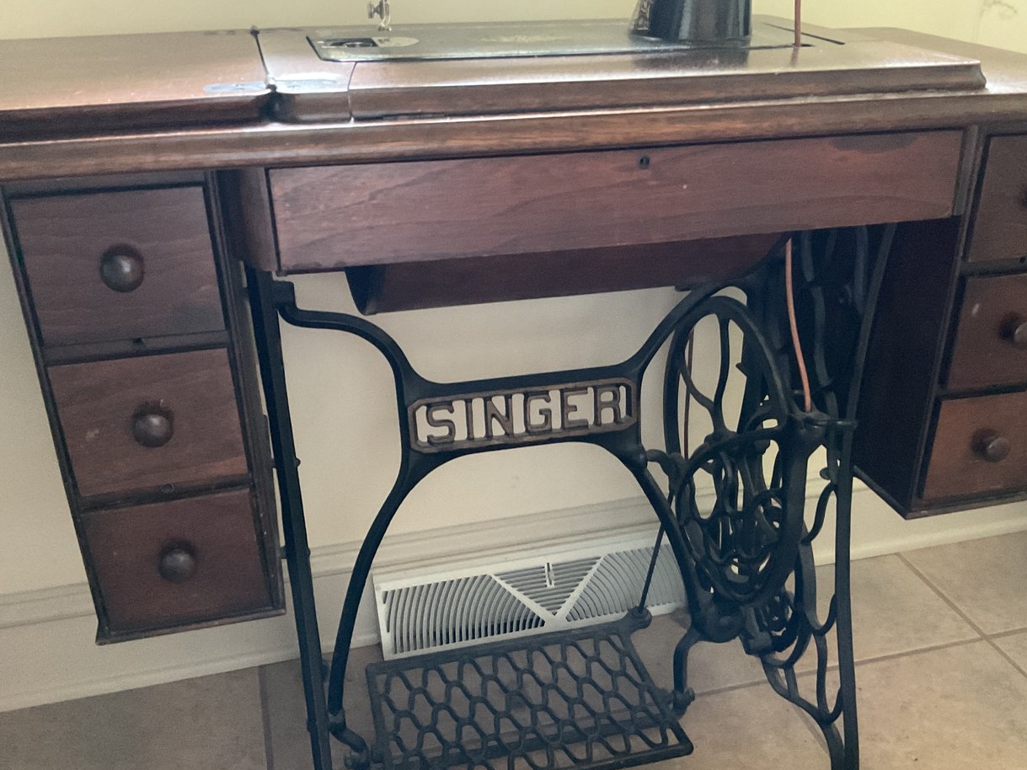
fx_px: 1068
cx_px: 550
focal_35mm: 36
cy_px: 460
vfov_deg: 39.5
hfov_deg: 51.3
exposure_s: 1/30
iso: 500
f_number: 1.8
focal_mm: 3
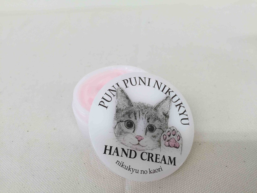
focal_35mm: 29
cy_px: 96
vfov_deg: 48.2
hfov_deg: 61.7
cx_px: 128
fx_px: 215
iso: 50
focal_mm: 4.15
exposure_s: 1/120
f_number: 2.2
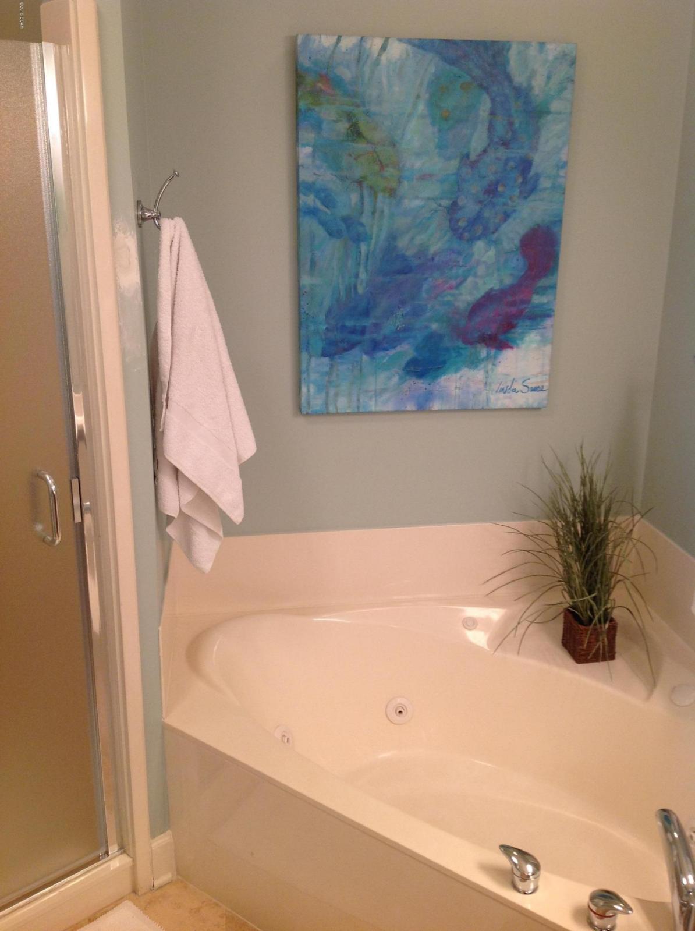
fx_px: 940
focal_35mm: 35
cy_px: 466
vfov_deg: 52.7
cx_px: 348
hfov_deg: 40.6
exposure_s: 1/17
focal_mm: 4.28
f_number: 2.4
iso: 64
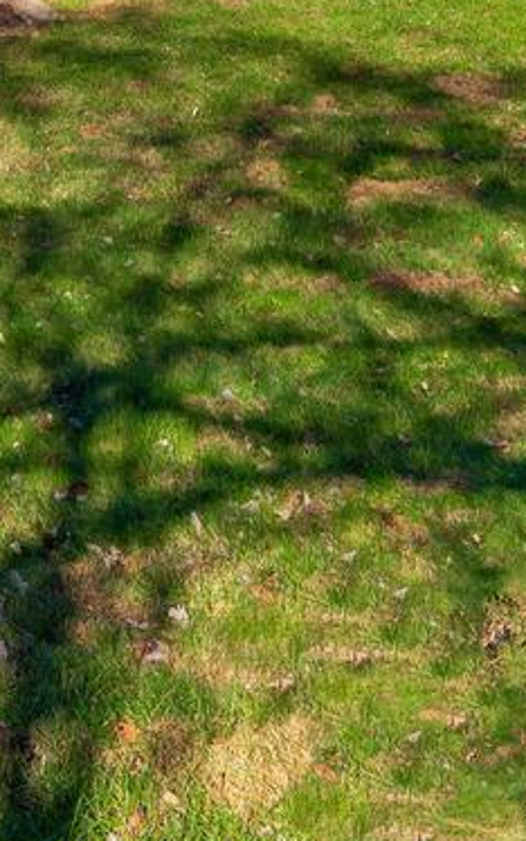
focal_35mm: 78
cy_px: -329
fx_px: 1788
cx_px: -344
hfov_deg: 15.1
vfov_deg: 22.8
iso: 50
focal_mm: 14
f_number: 8
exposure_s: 1/160
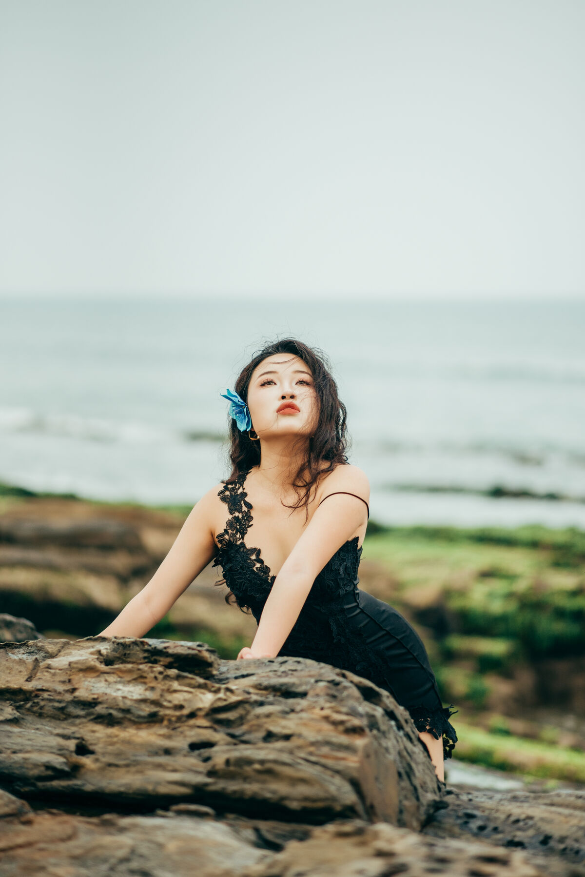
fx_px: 2070
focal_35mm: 85
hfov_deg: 16.1
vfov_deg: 23.9
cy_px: 438
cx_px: 292
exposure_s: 1/4000
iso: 200
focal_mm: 85
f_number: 1.8
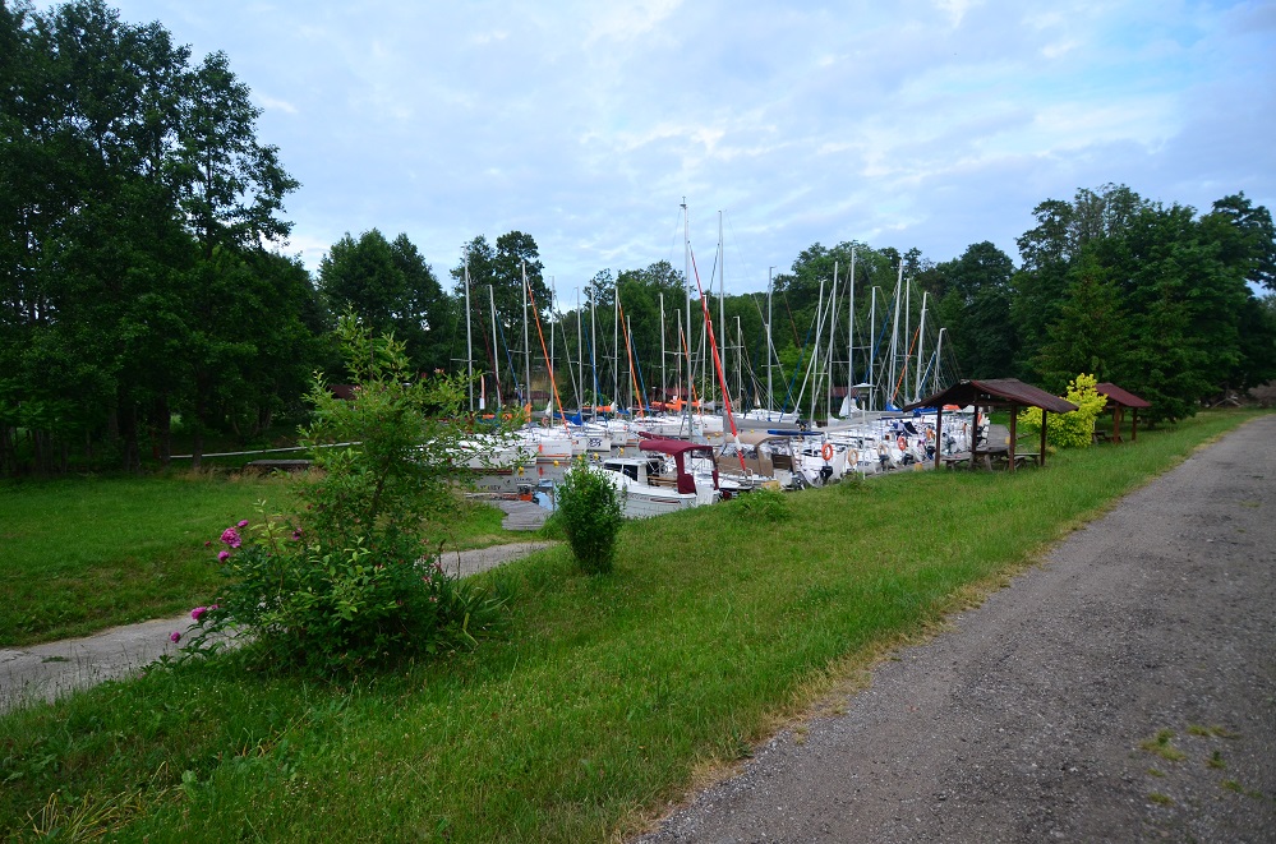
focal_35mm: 18
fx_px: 636
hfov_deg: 90.1
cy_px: 422
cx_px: 638
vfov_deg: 67.1
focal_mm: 12
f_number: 4
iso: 640
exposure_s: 1/1000
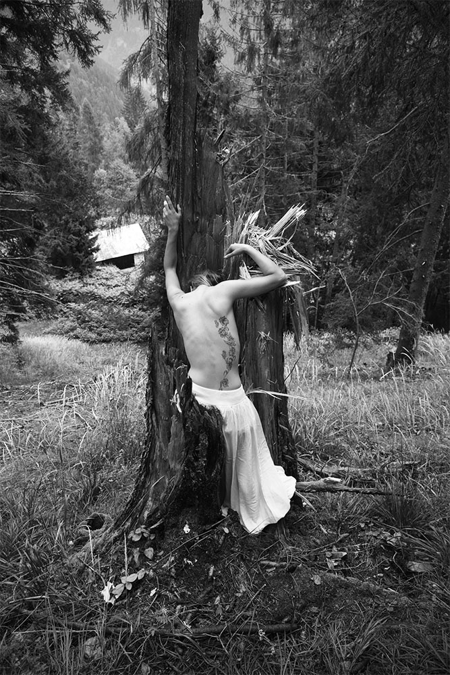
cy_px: 338
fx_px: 450
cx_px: 225
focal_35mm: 24
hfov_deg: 53.1
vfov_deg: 73.7
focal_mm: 24
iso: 1000
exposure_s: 1/250
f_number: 5.6
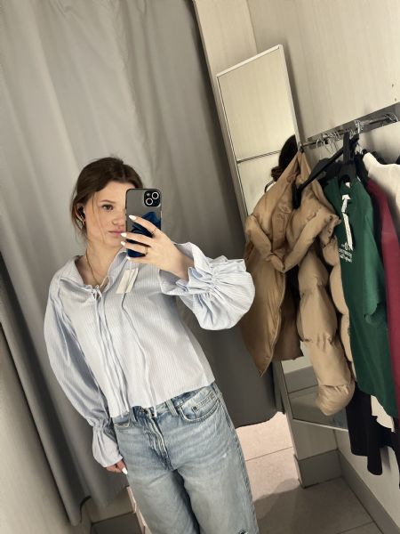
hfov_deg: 53.1
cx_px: 200
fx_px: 401
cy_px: 267
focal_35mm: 26
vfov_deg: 67.3
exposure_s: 1/100
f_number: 1.6
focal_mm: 5.1
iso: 125
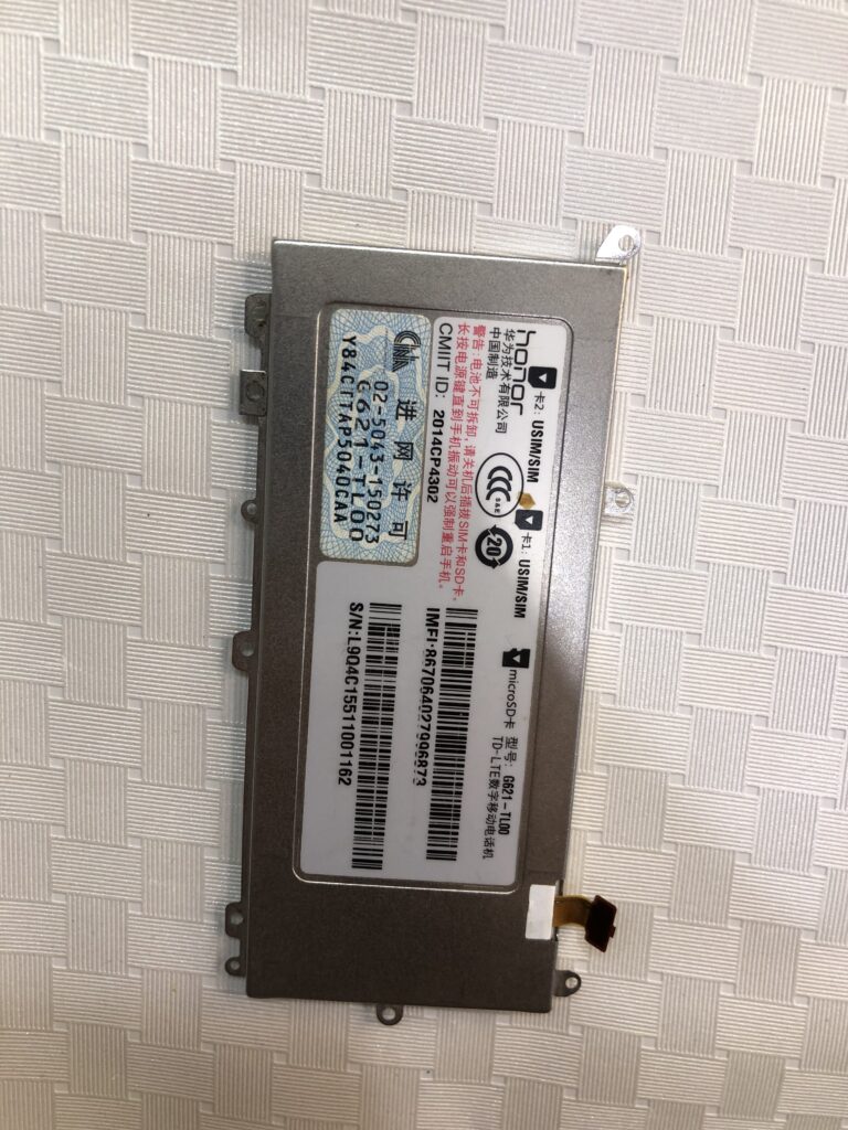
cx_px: 424
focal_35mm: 28
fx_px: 915
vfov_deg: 63.4
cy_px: 565
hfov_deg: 49.7
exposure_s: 1/100
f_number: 1.8
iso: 32
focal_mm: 4
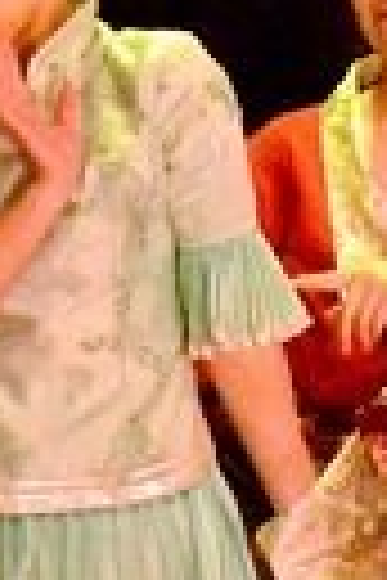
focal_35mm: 728
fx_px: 11743
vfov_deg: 2.8
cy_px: 232
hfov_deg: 1.9
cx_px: 878
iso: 6400
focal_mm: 105
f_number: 5.6
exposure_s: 1/640
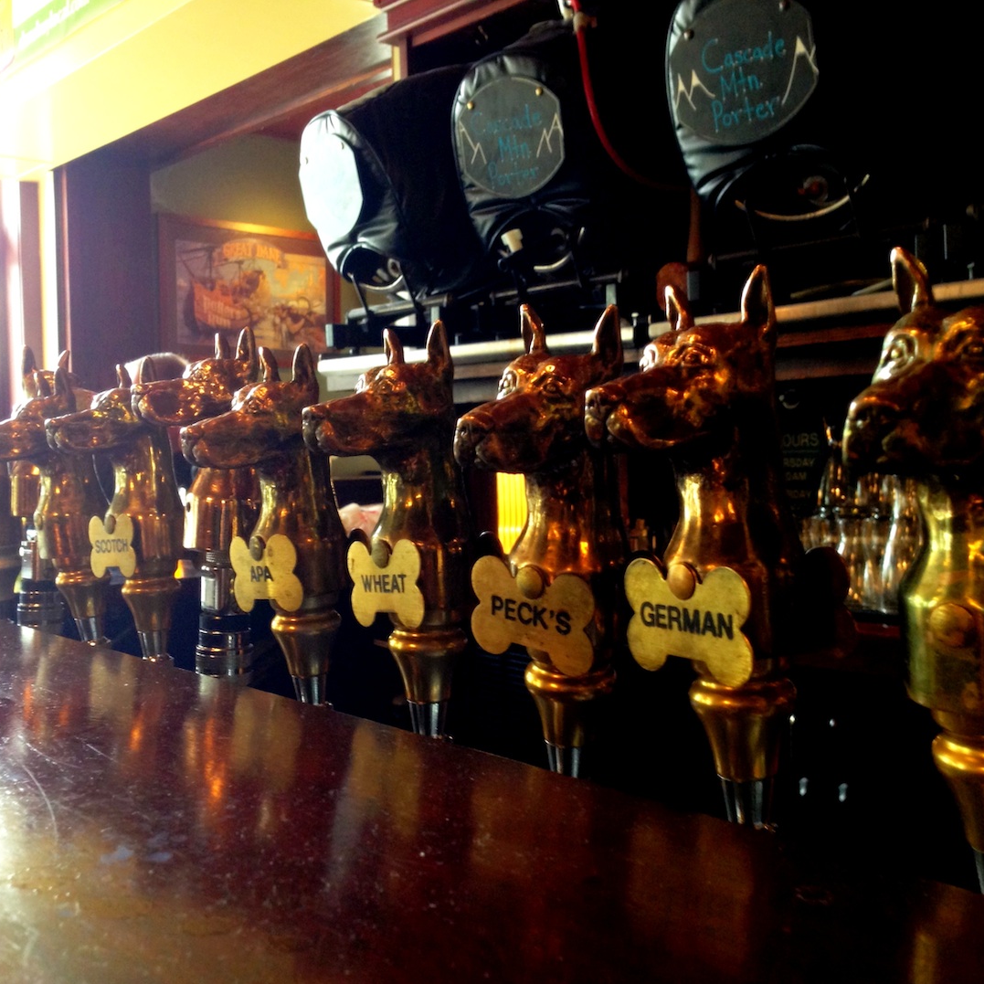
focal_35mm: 39
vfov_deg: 42.8
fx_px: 1254
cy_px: 492
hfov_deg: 42.8
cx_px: 483
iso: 100
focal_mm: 4.13
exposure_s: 1/20
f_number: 2.4
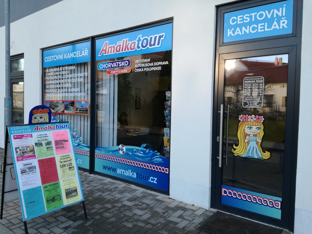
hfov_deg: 65.3
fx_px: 243
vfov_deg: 51.4
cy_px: 117
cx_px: 156
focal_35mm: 27
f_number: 2
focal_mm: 3.79
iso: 50
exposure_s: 1/116
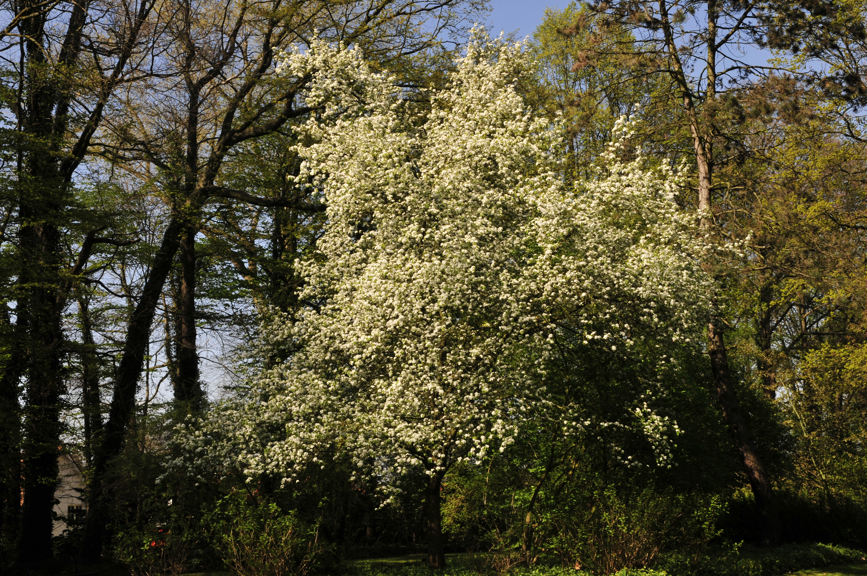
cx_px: 434
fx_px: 1082
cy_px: 288
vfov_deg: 29.8
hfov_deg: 43.7
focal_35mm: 45
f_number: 13
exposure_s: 1/100
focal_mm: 30
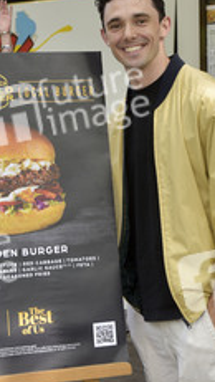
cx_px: 112
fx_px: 699
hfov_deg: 17.5
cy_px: 190
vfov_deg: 30.6
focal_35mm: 69
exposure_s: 1/100
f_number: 5
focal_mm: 38
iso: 160
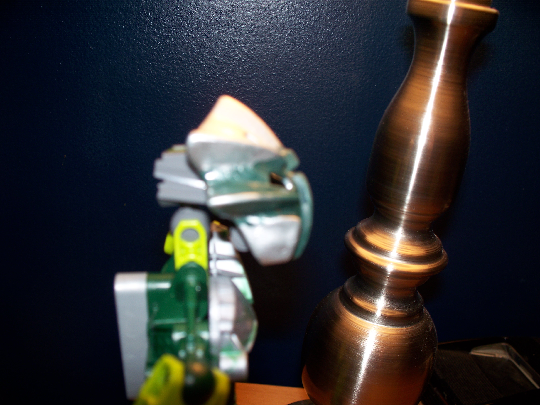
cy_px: 202
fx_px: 562
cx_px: 270
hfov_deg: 51.4
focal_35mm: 36
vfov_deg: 39.7
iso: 64
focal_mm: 7.54
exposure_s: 1/60
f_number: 2.8
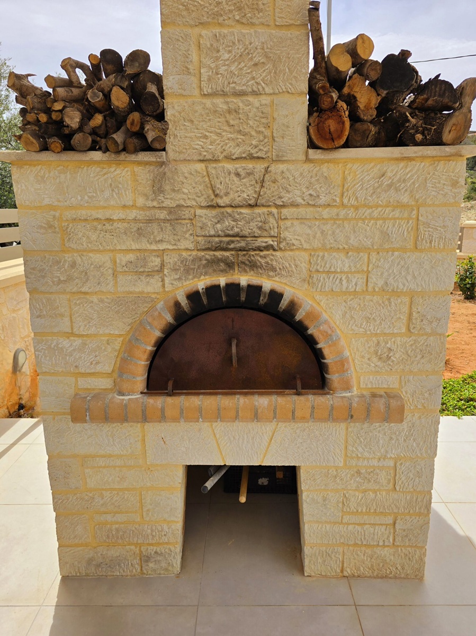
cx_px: 238
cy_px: 318
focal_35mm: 23
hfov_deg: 58.8
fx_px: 422
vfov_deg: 73.9
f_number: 1.7
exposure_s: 1/1000
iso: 12
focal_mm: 6.3
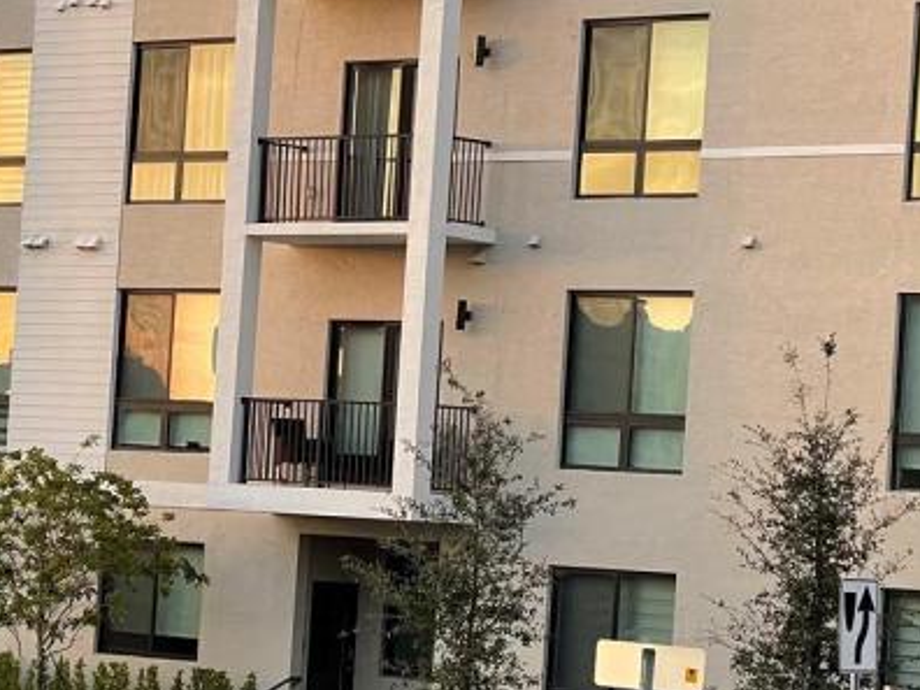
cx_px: 132
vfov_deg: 9.6
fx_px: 4119
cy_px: 425
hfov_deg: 12.7
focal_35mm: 155
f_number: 2.2
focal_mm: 7.5
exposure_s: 1/121
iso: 80
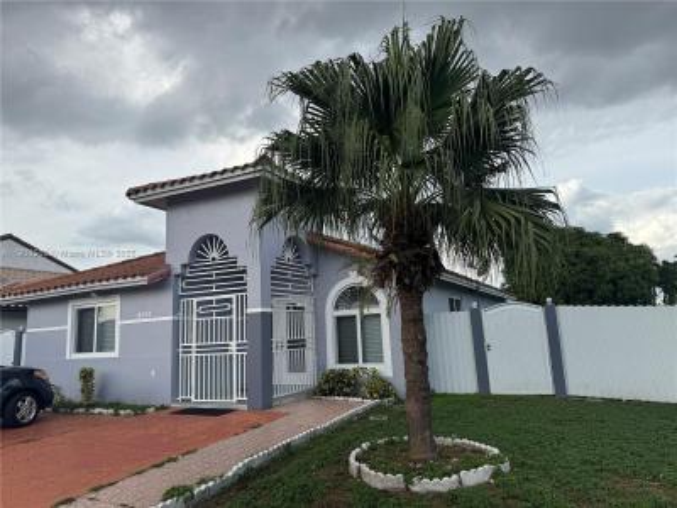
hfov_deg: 71.6
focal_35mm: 24
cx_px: 338
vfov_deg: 56.8
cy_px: 254
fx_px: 469
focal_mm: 6.76
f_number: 1.78
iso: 80
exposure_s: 1/2506
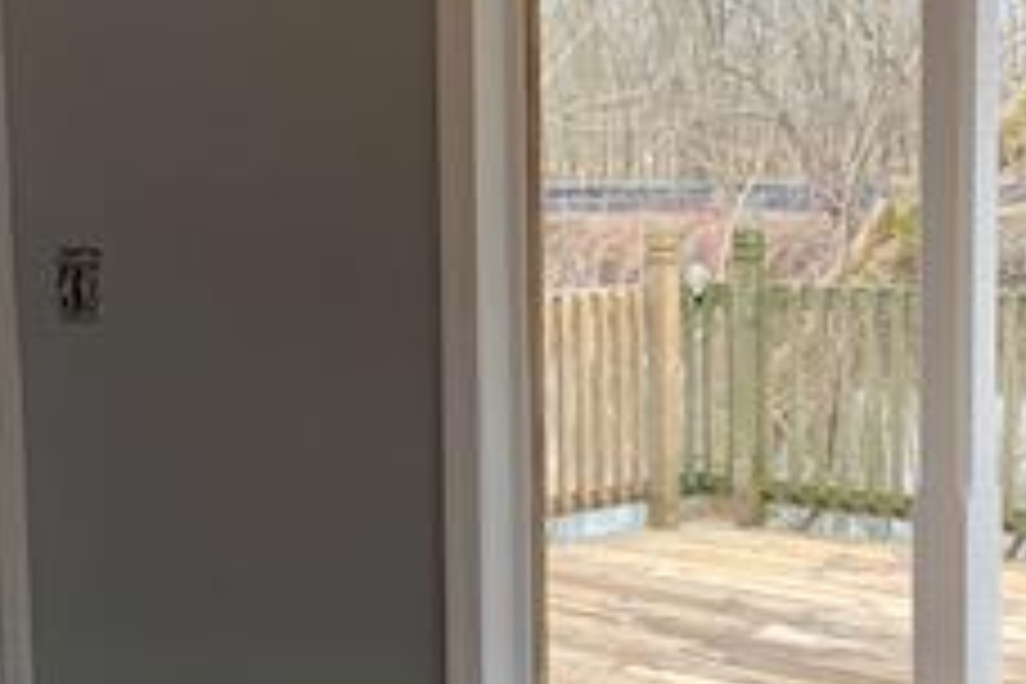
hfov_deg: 26.4
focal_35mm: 76
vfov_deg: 17.9
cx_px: 284
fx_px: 2166
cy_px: 450
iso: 100
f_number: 1.8
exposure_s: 1/60
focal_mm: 4.25
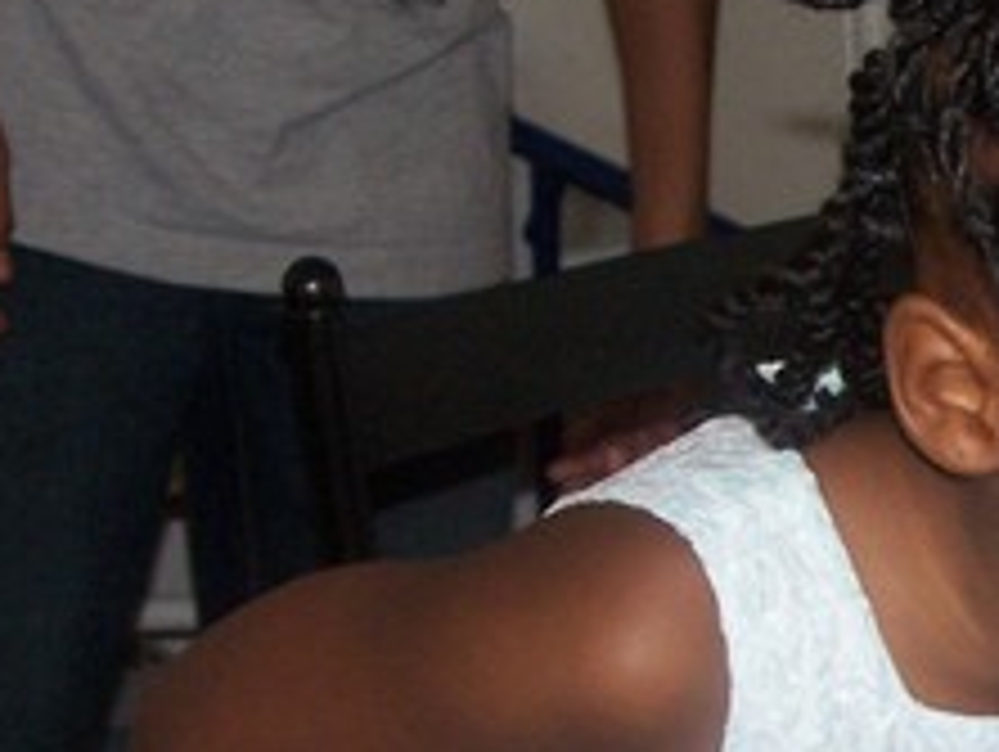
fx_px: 4247
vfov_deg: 10.0
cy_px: 761
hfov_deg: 13.2
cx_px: 1107
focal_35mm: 147
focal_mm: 8.5
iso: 140
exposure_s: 1/60
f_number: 3
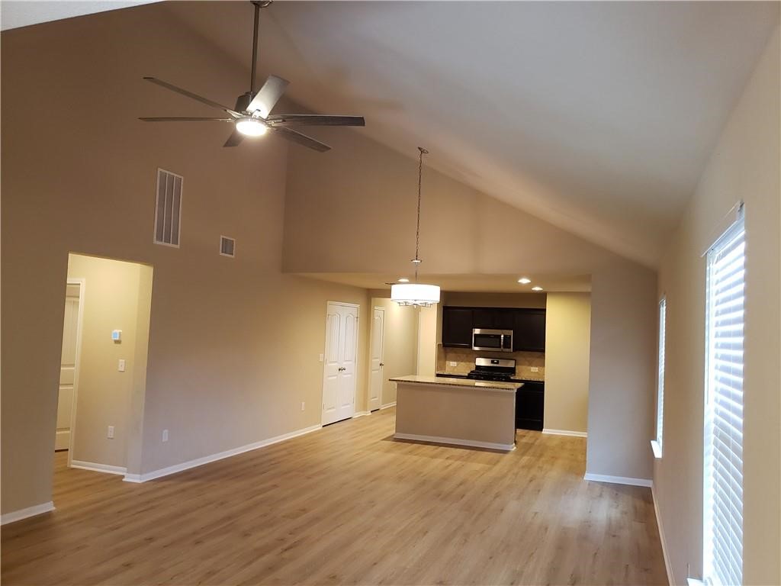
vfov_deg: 53.1
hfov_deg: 67.3
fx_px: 587
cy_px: 293
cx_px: 390
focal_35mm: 26
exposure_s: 1/60
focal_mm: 4.3
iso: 400
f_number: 1.5
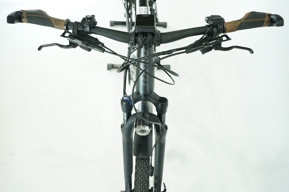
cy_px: 96
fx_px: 321
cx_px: 144
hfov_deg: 48.5
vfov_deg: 33.4
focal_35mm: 40
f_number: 7.1
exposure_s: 1/200
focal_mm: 40
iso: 4000
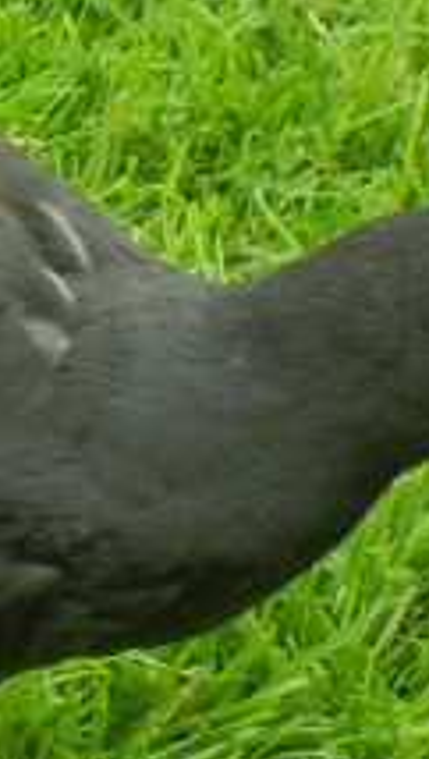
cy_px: 557
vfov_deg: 2.4
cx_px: -230
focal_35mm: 906
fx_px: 18250
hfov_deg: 1.3
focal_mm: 31.4
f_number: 4.6
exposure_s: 1/134
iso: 160
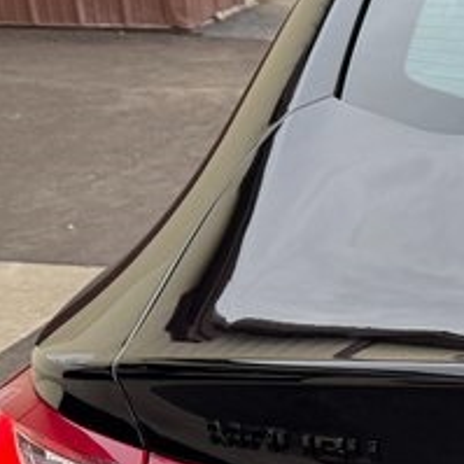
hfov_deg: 13.6
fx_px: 1653
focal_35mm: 109
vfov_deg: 15.4
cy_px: 546
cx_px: 930
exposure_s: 1/387
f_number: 1.78
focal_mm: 6.76
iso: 80
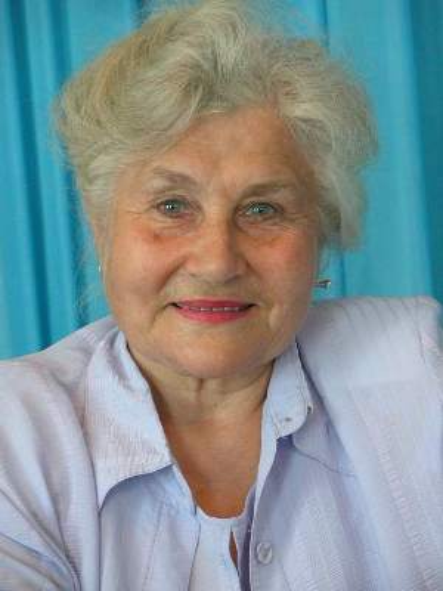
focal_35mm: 176
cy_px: 296
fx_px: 3003
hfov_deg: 8.4
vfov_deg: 11.2
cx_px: 222
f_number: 4
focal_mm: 44.7
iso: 400
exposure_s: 1/26
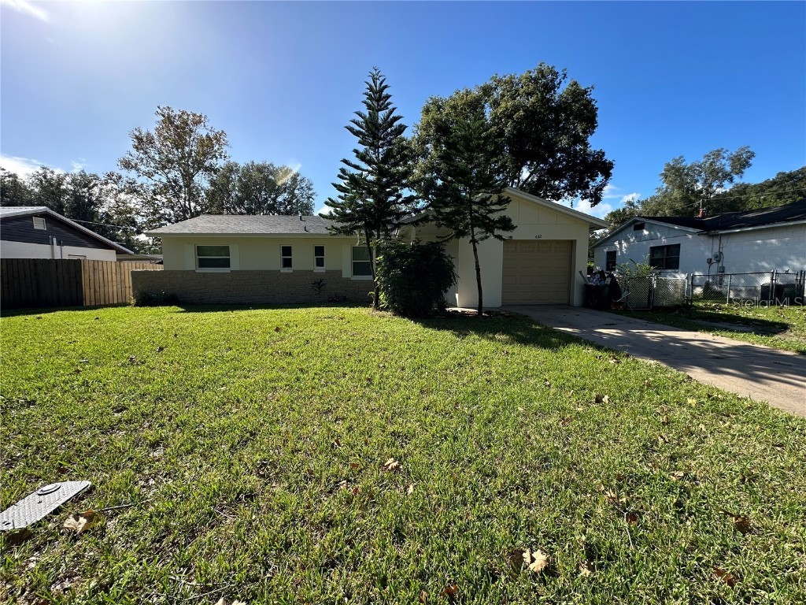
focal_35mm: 14
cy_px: 302
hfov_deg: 102.1
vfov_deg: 85.7
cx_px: 403
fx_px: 326
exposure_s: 1/1052
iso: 50
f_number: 2.2
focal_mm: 2.22
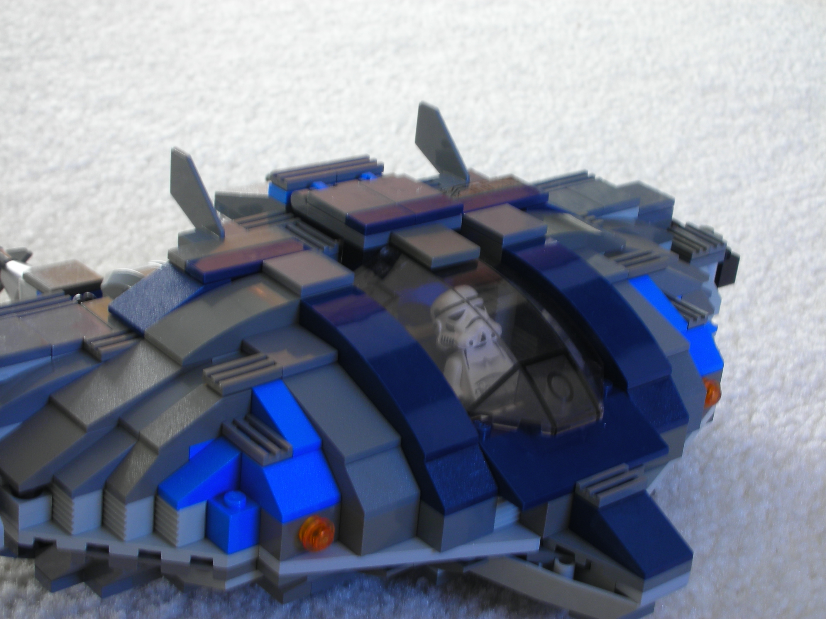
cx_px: 413
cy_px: 310
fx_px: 1742
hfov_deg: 26.7
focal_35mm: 73
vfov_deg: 20.2
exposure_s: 1/6.2
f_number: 4.4
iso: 50
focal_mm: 12.2
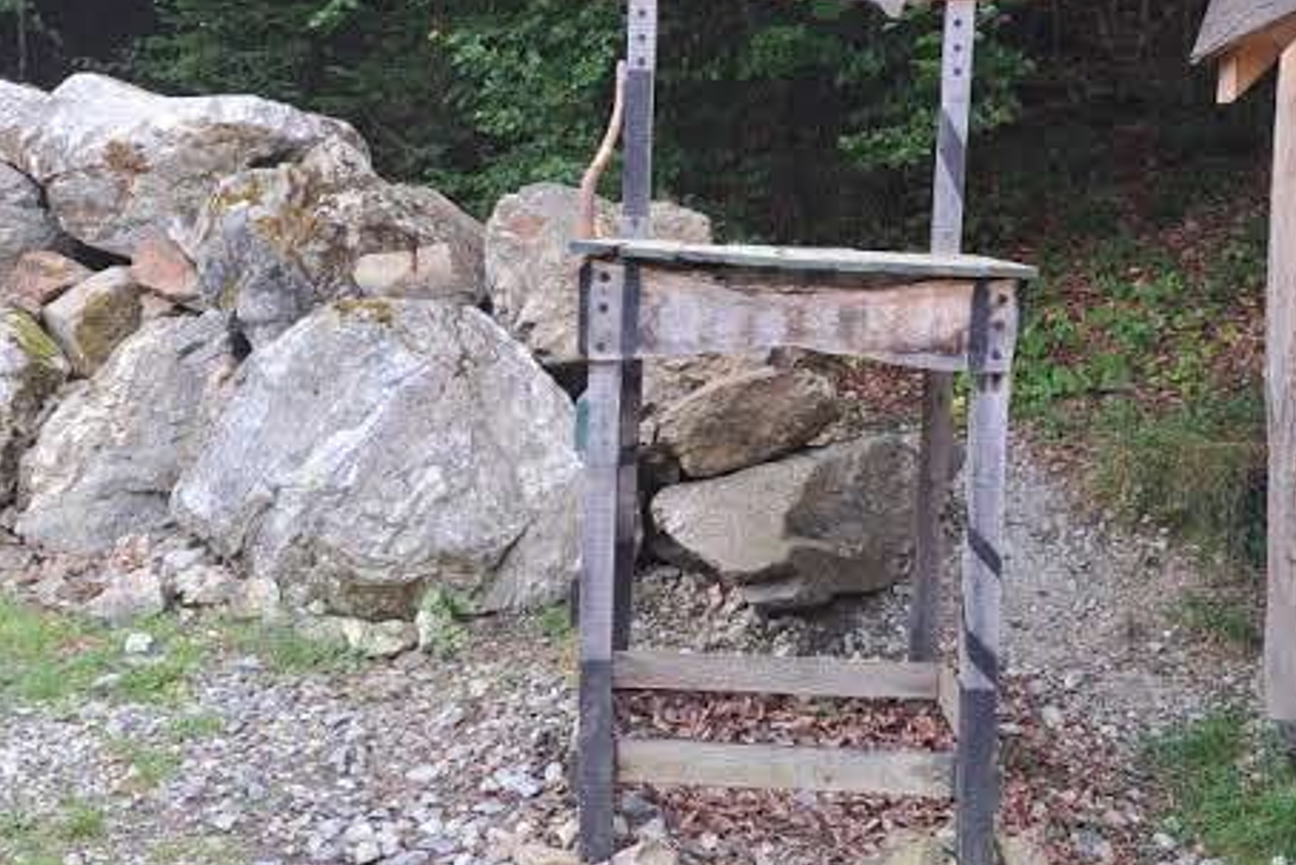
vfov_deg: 30.5
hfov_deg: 44.3
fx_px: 1584
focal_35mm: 44
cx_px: 759
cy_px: 354
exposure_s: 1/50
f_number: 1.8
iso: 50
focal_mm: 5.23
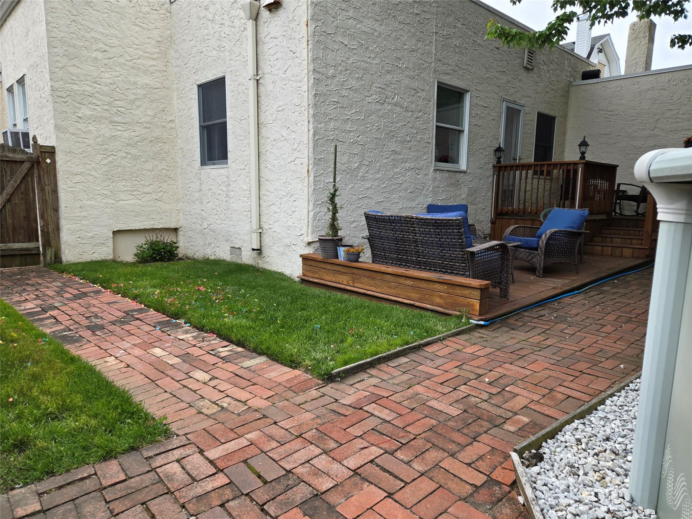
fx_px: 460
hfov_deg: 73.9
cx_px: 346
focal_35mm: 23
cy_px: 260
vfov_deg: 58.9
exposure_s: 1/2259
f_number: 1.8
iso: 80
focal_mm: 5.4
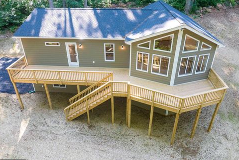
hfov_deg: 69.4
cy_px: 76
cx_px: 120
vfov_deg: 49.5
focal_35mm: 26
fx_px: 173
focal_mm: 12.29
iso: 130
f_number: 2.8
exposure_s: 1/80
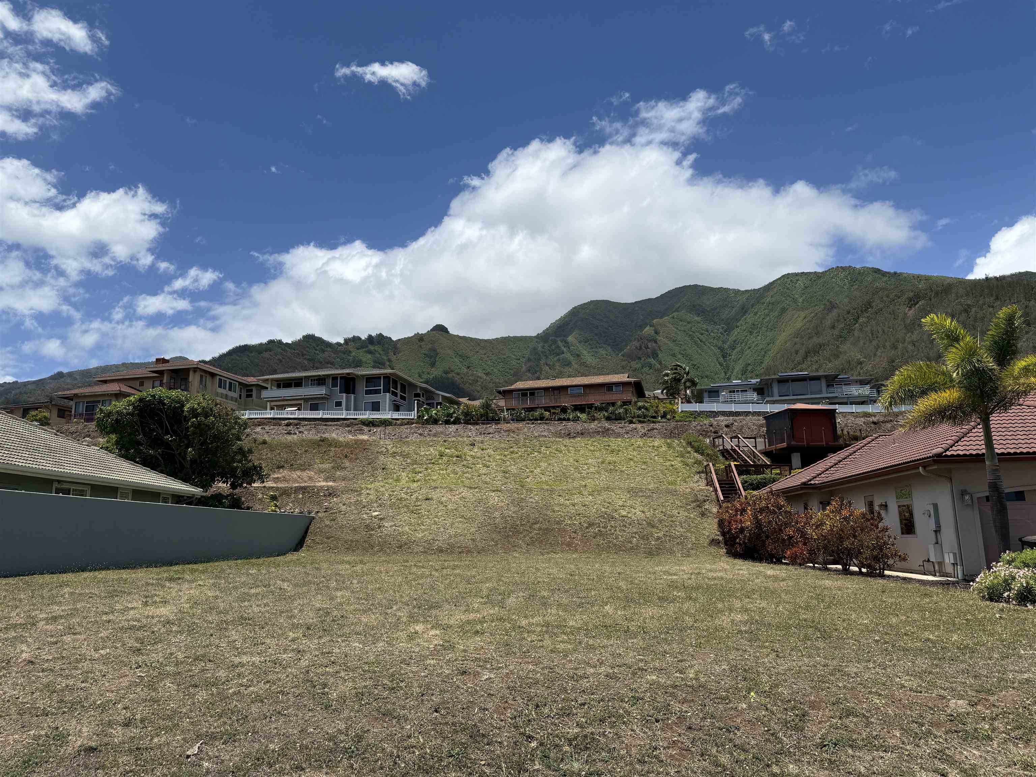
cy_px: 388
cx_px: 518
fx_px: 718
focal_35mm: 24
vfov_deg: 56.8
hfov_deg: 71.6
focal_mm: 6.76
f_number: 1.78
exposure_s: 1/7353
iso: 80
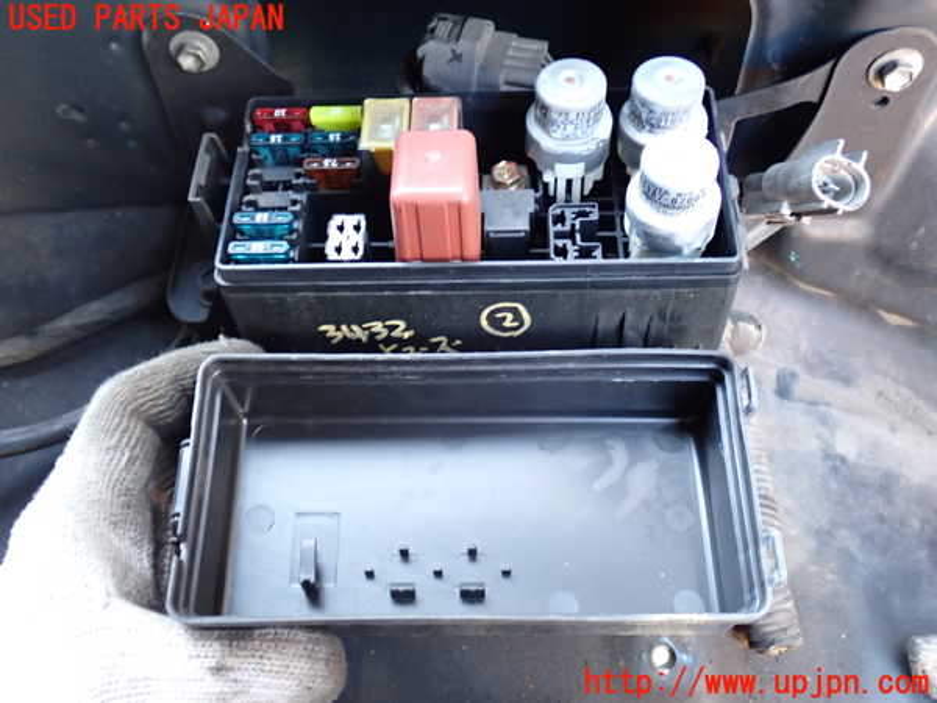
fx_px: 974
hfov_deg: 51.4
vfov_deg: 39.7
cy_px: 352
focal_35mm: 36
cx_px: 468
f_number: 2.5
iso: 500
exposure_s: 1/40
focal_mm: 6.37
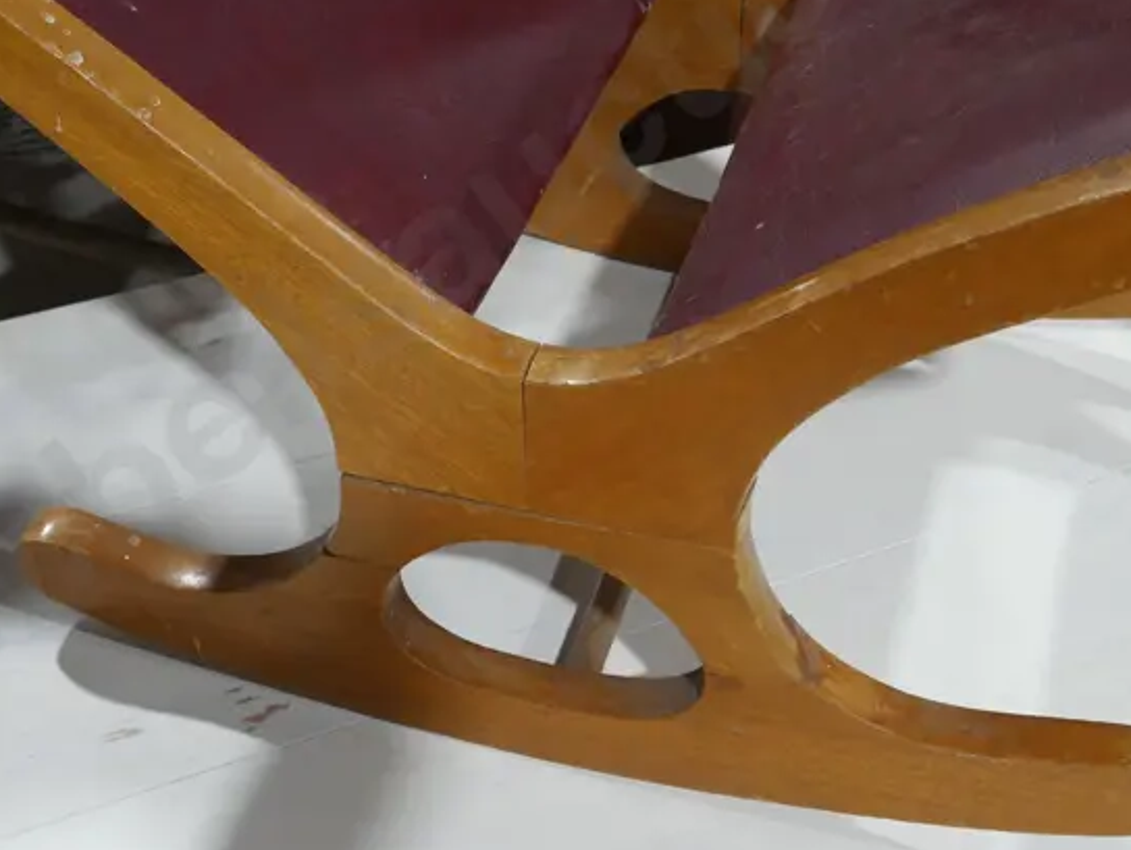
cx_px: 545
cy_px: 180
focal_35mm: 64
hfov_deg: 30.2
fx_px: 2093
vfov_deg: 22.7
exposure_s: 1/60
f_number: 5
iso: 800
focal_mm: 17
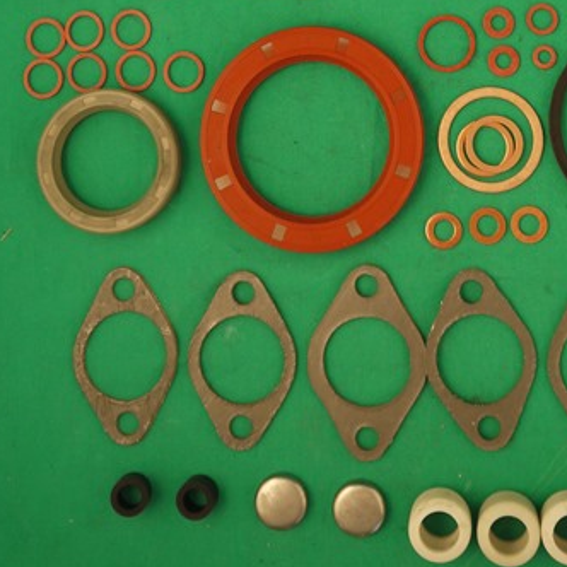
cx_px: 398
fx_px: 1242
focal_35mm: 67
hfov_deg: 25.5
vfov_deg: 24.4
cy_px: -13
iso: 320
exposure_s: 1/60
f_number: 4
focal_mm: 17
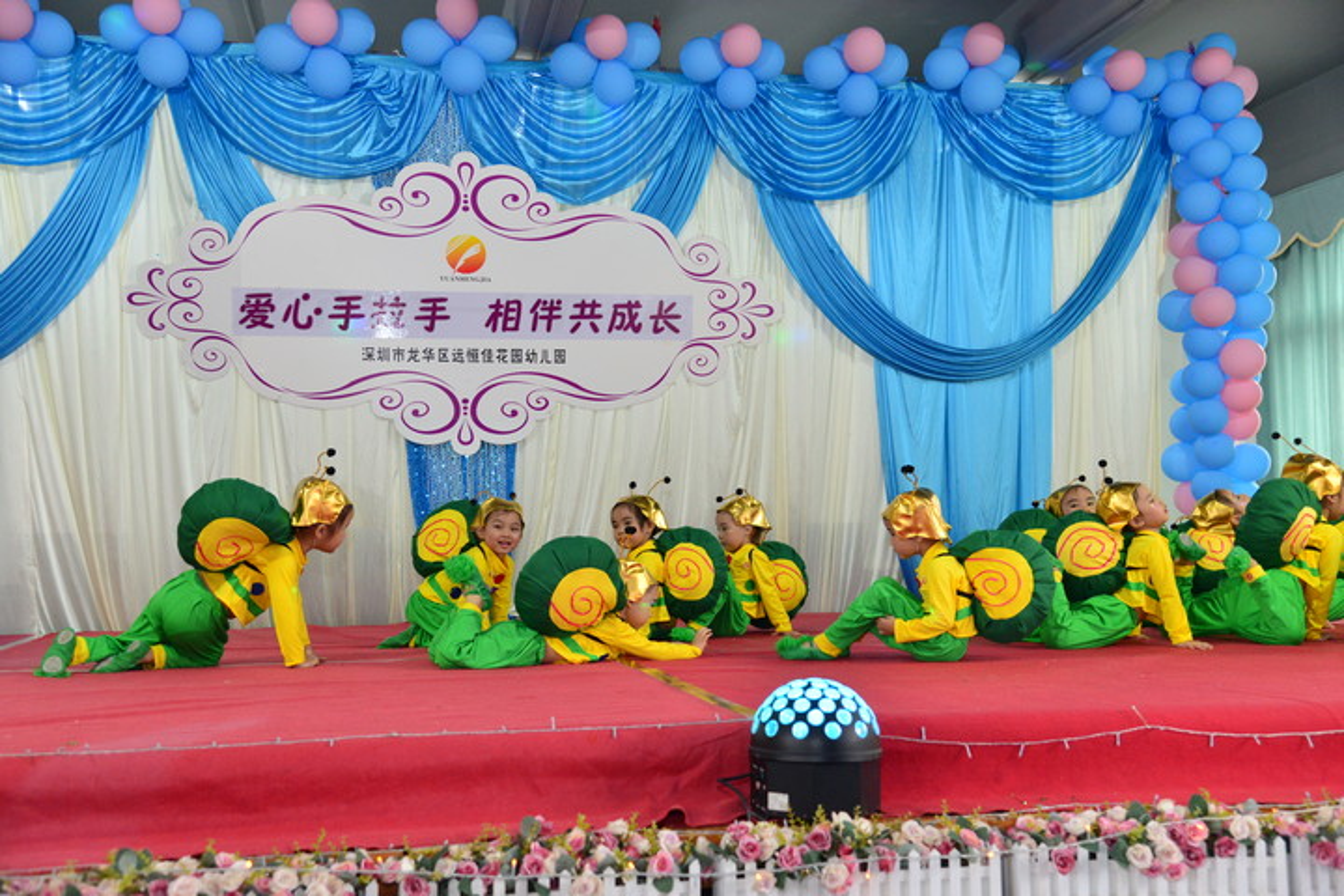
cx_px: 672
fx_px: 1493
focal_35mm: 40
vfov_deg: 33.4
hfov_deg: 48.5
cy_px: 448
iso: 2000
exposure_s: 1/80
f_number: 4.5
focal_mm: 40
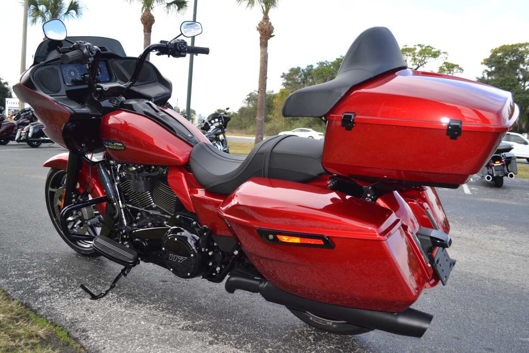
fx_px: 441
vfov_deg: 43.6
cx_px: 264
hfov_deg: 61.9
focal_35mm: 30
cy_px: 176
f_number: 5
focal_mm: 20
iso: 100
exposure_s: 1/200
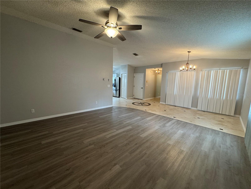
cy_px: 94
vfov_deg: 85.7
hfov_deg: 102.1
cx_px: 126
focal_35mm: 14
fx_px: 102
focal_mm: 2.22
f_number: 2.2
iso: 200
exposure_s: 1/60
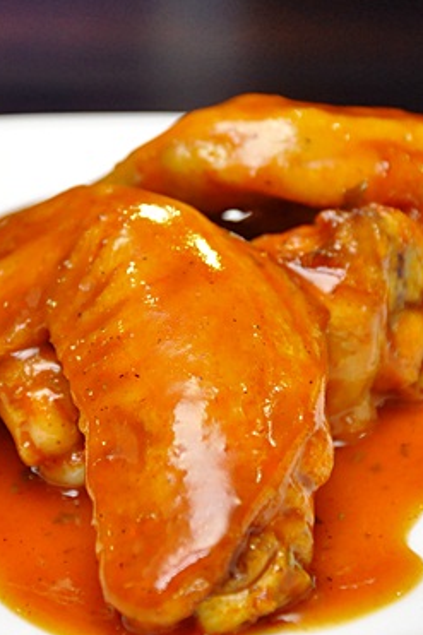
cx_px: 154
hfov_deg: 7.5
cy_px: 241
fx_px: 3246
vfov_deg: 11.2
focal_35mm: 184
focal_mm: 70
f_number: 5.3
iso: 1000
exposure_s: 1/80
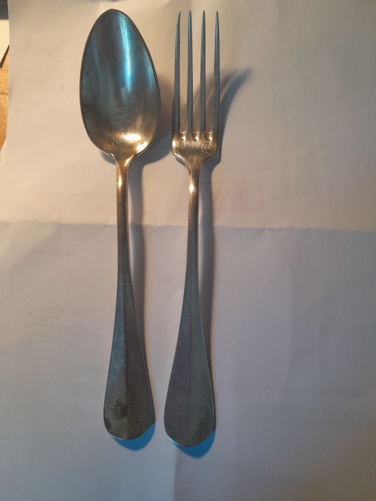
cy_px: 250
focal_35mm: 27
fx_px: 391
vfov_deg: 65.3
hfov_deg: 51.4
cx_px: 188
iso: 200
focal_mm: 4
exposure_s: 1/50
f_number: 1.8
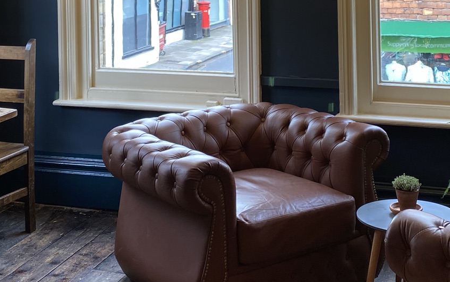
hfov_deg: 30.6
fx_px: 822
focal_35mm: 67
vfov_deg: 18.5
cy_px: -48
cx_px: 221
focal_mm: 4.25
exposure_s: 1/100
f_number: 1.8
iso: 40
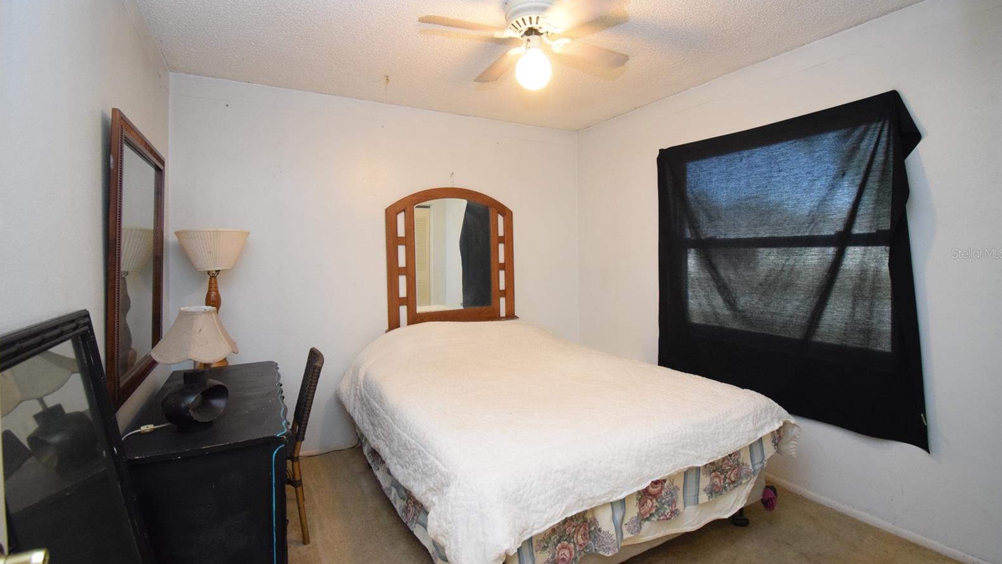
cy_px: 253
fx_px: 425
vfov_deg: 66.9
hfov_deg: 99.4
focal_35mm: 16
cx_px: 498
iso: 2800
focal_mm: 10
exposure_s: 1/60
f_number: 4.5
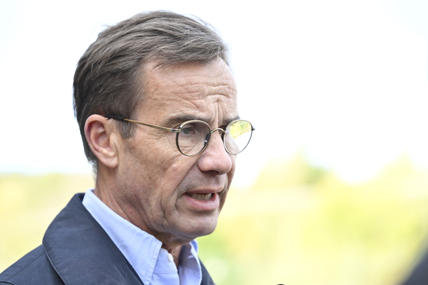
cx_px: 214
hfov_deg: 17.8
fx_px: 1367
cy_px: 142
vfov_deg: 11.9
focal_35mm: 115
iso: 500
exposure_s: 1/640
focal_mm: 115
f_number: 4
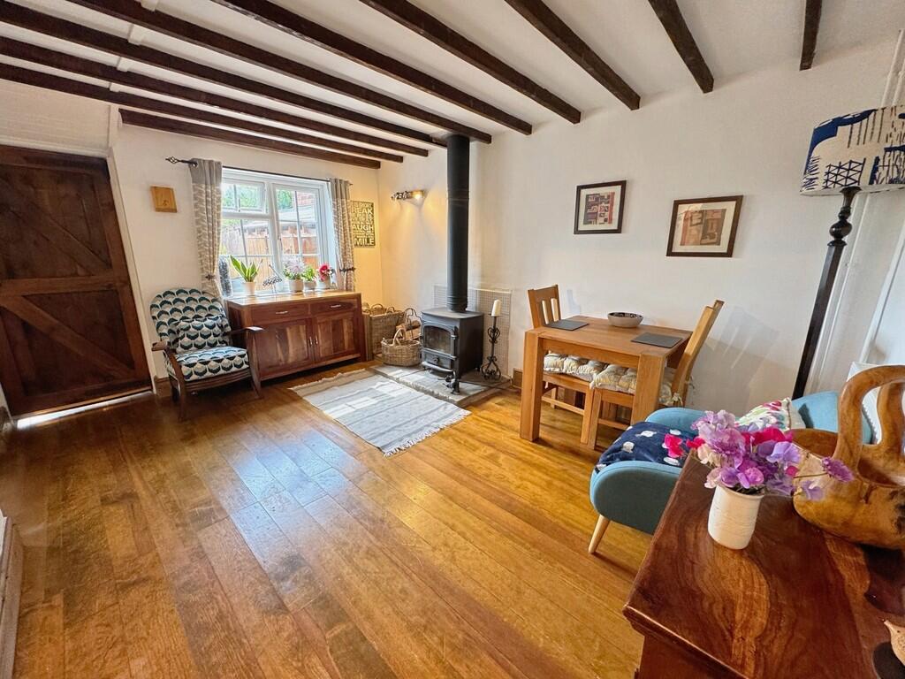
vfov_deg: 85.7
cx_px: 452
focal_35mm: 14
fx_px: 366
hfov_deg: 102.1
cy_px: 340
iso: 200
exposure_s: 1/100
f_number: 2.2
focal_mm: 2.22
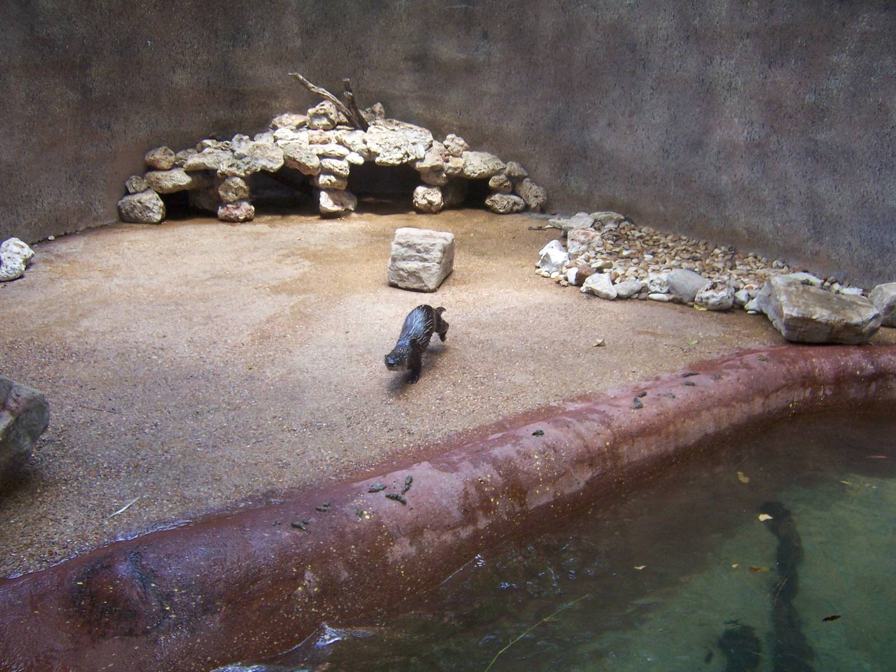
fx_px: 854
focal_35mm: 33
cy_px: 336
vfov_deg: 42.9
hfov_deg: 55.4
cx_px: 448
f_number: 2.8
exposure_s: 1/90
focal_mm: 5.5
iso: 140
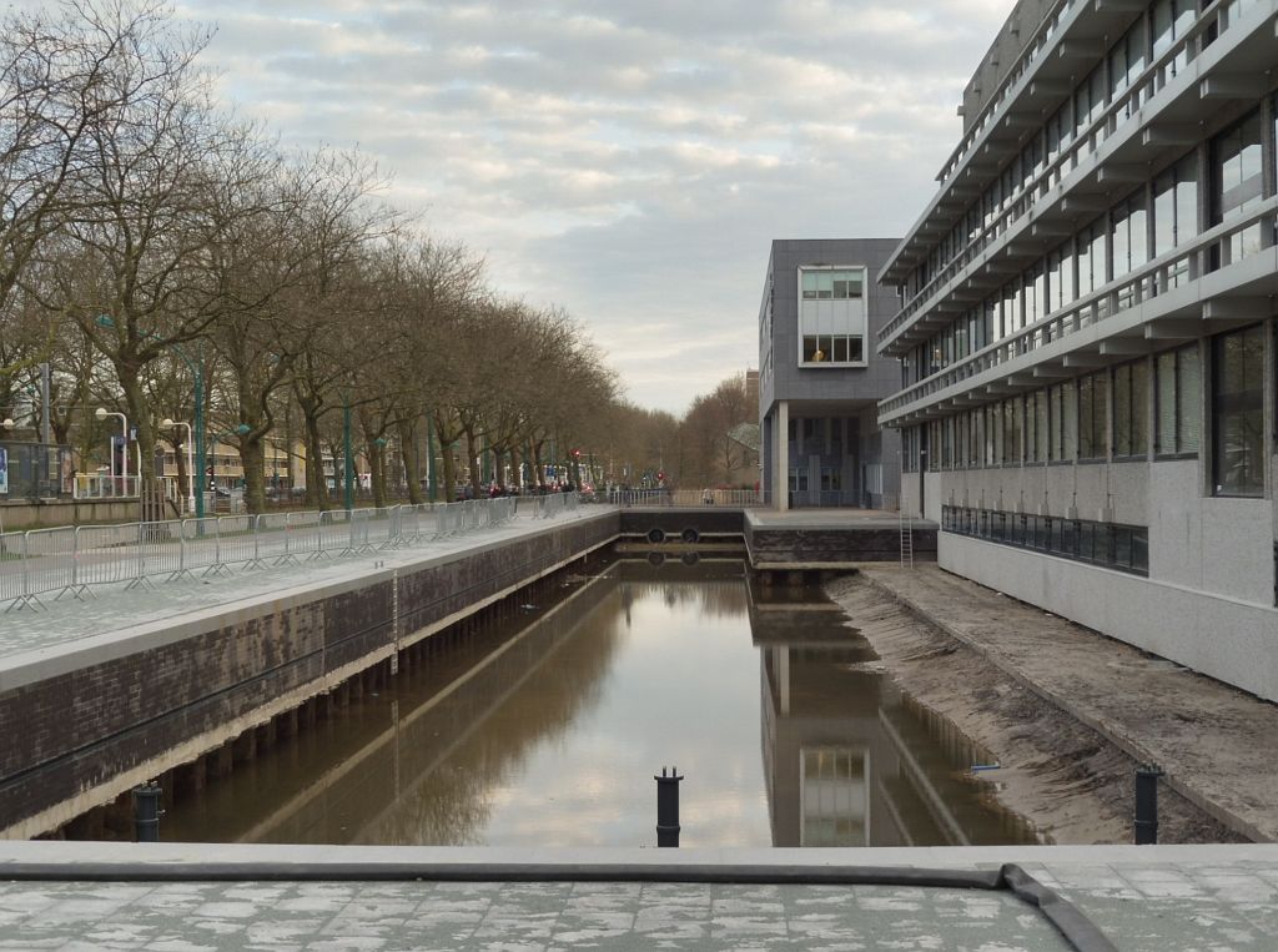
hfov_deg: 37.6
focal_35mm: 51
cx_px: 639
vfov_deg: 28.4
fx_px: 1878
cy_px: 476
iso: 100
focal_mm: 9
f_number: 4.4
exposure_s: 1/80
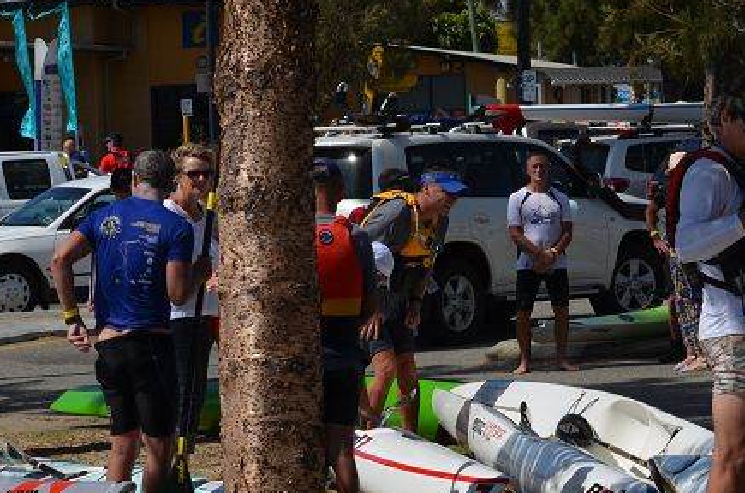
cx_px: 670
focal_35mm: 194
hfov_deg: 10.6
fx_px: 4010
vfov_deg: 7.0
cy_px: 507
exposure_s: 1/2000
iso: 250
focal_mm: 55
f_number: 8
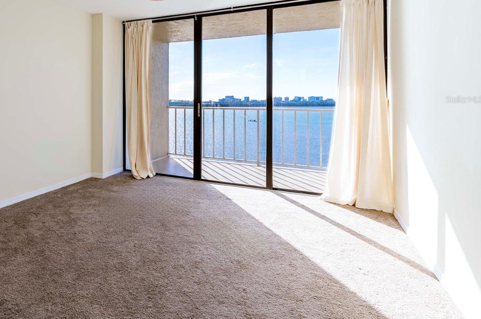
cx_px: 139
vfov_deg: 53.6
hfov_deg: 72.4
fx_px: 307
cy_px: 99
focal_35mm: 23
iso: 100
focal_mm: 16
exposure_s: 1/250
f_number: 9
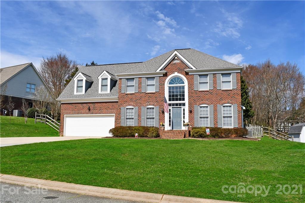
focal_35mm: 31
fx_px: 263
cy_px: 102
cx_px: 152
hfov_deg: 60.3
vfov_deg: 42.3
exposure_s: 1/400
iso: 100
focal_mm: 21
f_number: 10
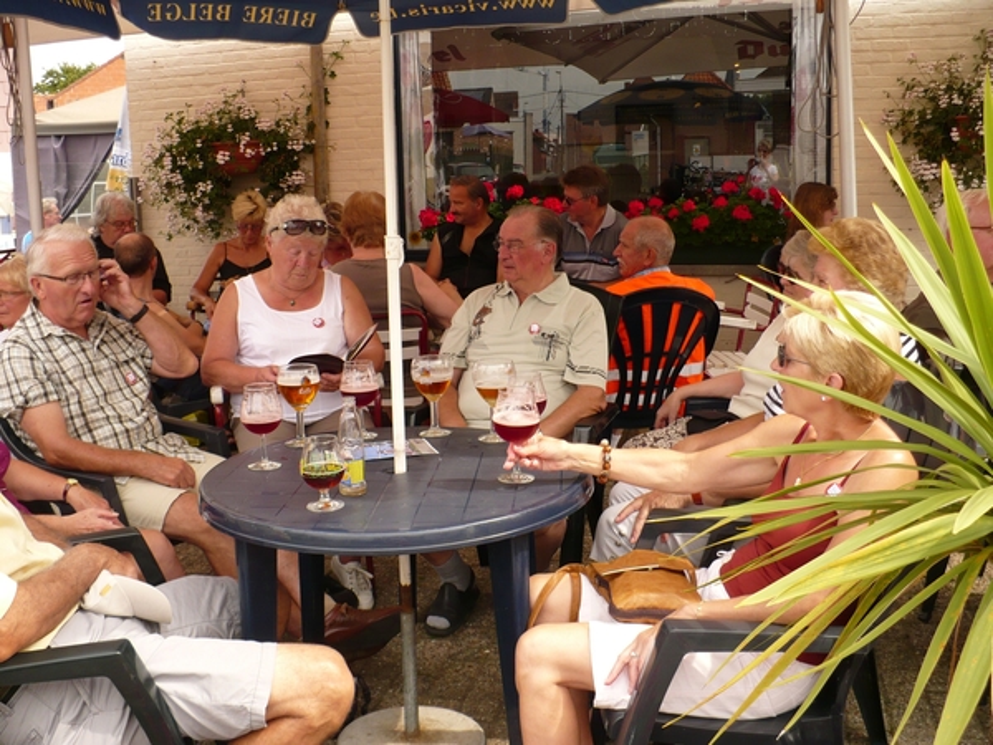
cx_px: 496
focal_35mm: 37
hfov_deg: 50.1
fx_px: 1061
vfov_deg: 38.7
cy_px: 372
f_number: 2.8
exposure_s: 1/400
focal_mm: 6.1
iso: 100
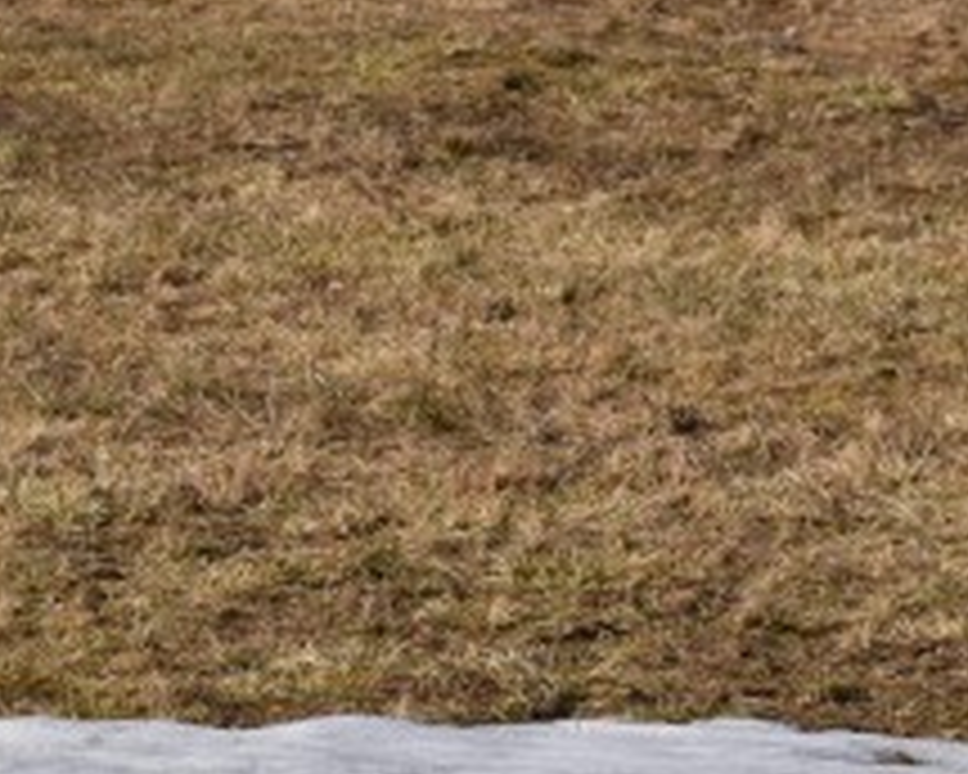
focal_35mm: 443
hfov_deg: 4.3
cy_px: 1267
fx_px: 12692
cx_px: -1103
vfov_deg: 3.5
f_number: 11
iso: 200
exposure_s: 1/500
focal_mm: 66
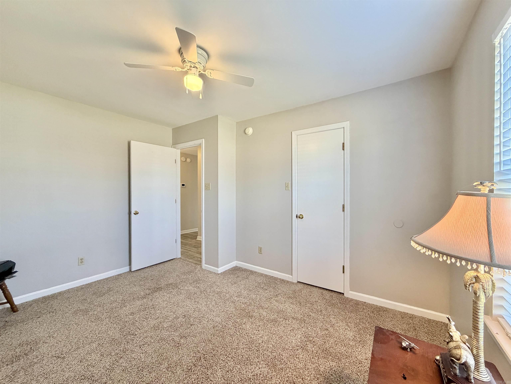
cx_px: 256
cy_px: 192
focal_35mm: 14
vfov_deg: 85.7
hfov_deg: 102.1
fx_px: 207
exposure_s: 1/120
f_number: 2.2
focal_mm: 2.22
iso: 320
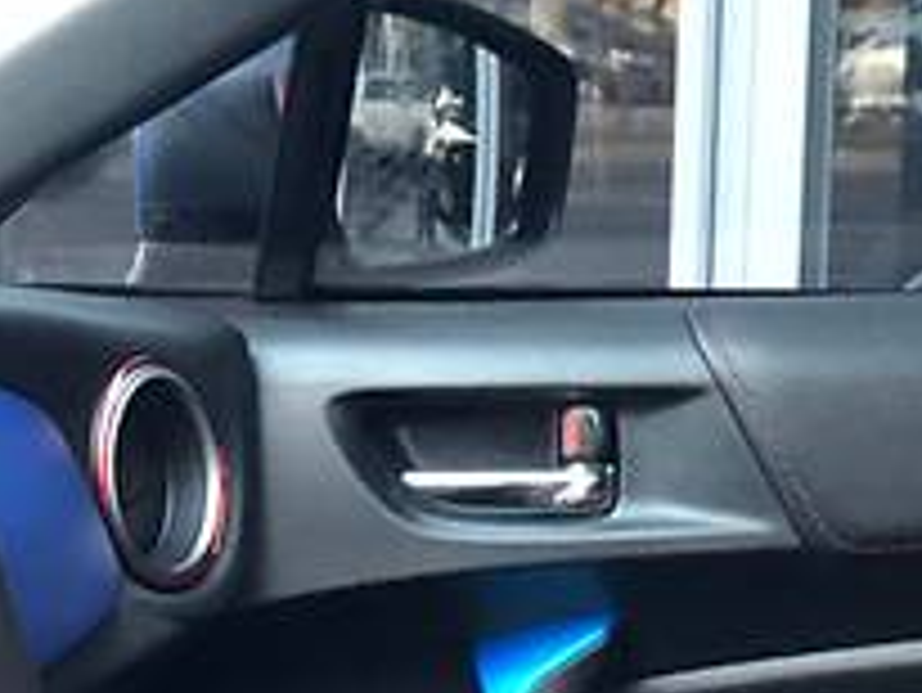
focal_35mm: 203
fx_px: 5410
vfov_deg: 7.2
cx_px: 783
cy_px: 1148
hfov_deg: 9.7
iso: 160
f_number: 2.4
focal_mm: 6
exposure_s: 1/11
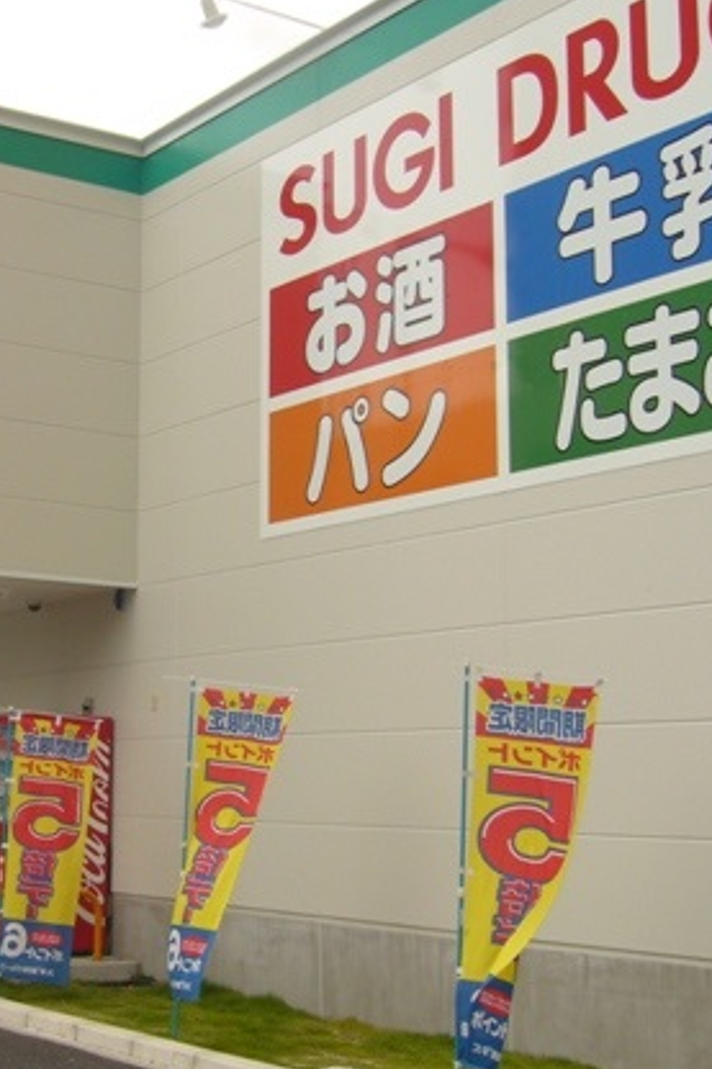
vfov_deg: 35.7
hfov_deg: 23.8
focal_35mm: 56
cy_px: 540
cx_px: 141
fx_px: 1663
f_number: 5.6
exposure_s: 1/160
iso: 80
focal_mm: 5.8
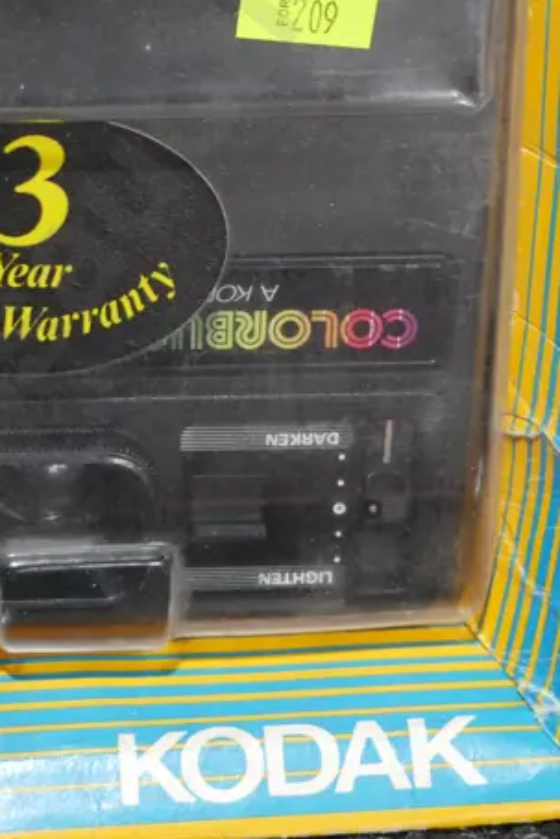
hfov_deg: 12.7
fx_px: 2518
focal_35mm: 108
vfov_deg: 18.8
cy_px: 176
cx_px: 140
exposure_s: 1/60
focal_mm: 23
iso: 640
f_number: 5.1
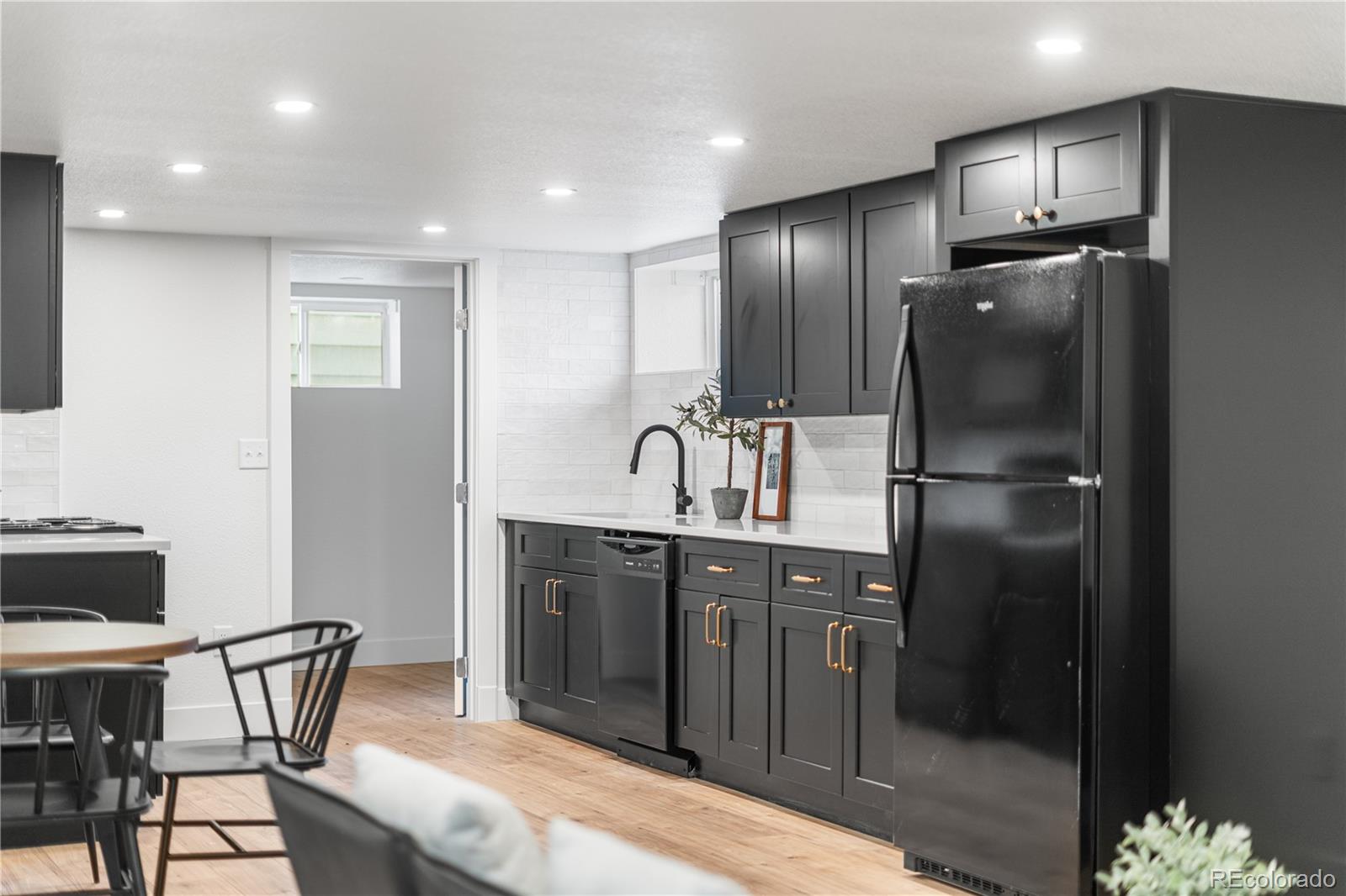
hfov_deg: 39.6
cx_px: 673
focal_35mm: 50
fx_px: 1869
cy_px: 448
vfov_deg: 27.0
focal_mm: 50
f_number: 1.8
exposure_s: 1/25
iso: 100
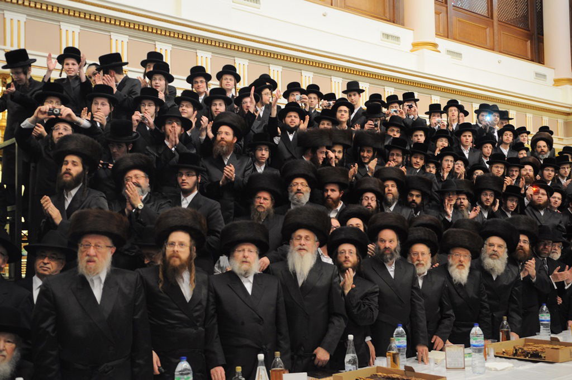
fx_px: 666
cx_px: 286
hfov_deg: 46.5
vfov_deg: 31.8
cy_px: 190
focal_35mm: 42
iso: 800
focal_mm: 28
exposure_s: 1/100
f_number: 3.2
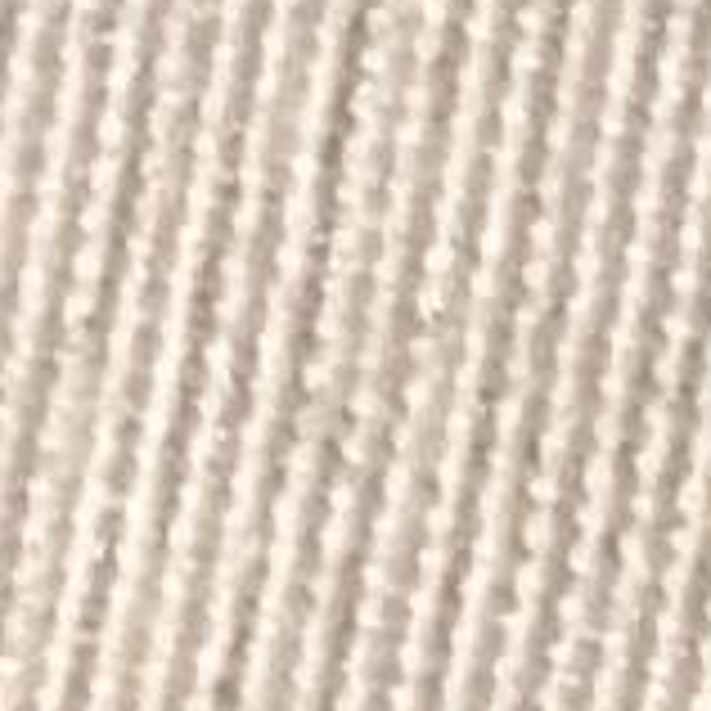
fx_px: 16940
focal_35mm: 729
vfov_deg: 2.4
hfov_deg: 2.3
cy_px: 1976
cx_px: 3060
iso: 640
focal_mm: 6.19
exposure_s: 1/25
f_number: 1.65
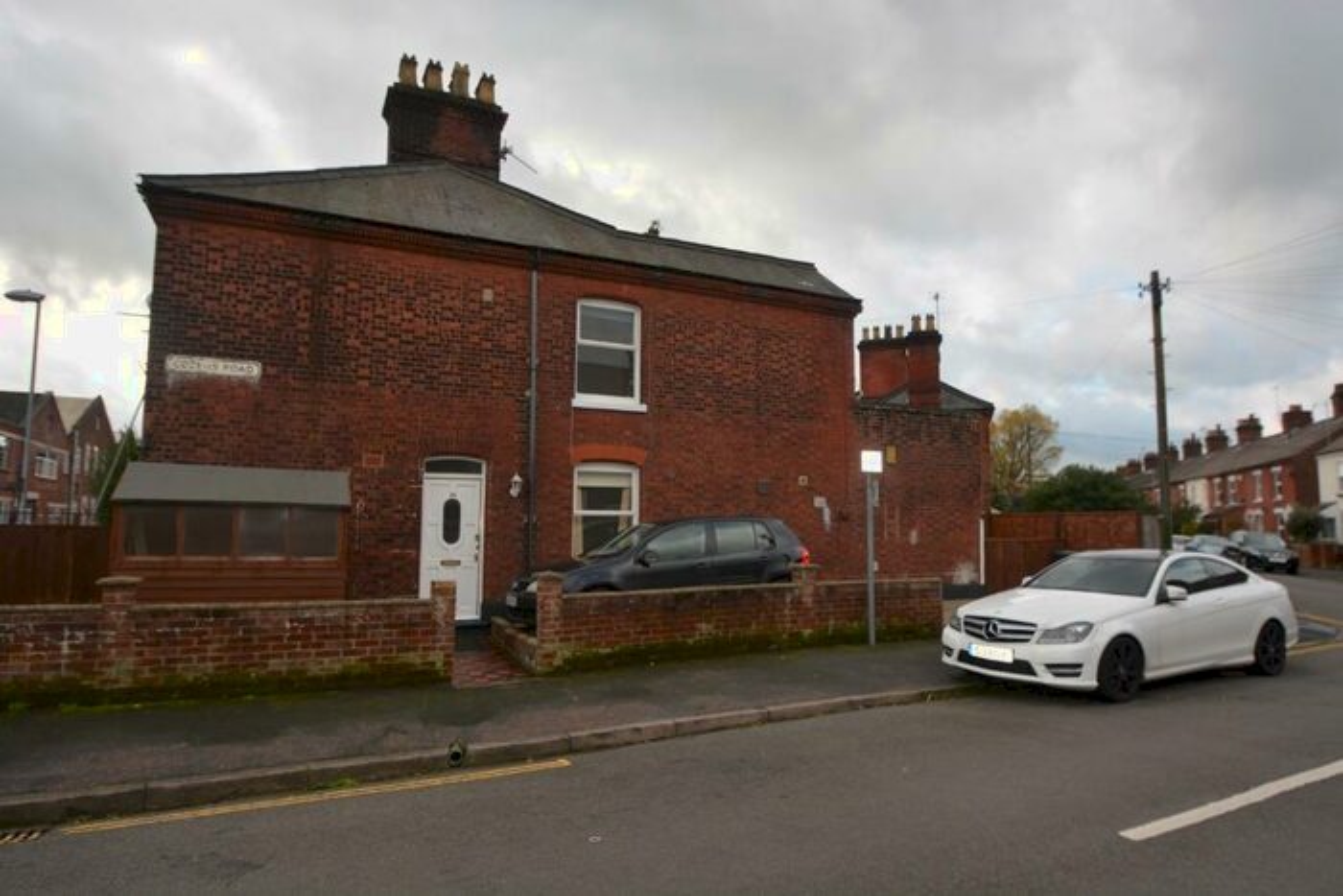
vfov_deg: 63.2
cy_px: 448
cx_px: 672
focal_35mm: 20
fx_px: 728
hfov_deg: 85.4
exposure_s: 1/200
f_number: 5.6
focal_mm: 13
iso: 100
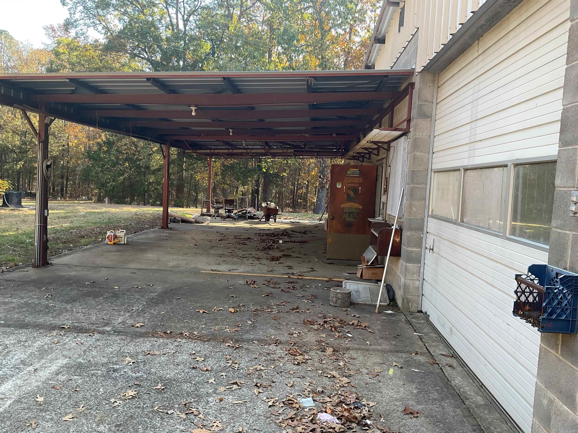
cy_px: 216
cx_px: 289
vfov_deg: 48.2
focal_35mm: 29
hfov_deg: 61.7
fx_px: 484
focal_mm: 3
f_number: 1.8
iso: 25
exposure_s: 1/120
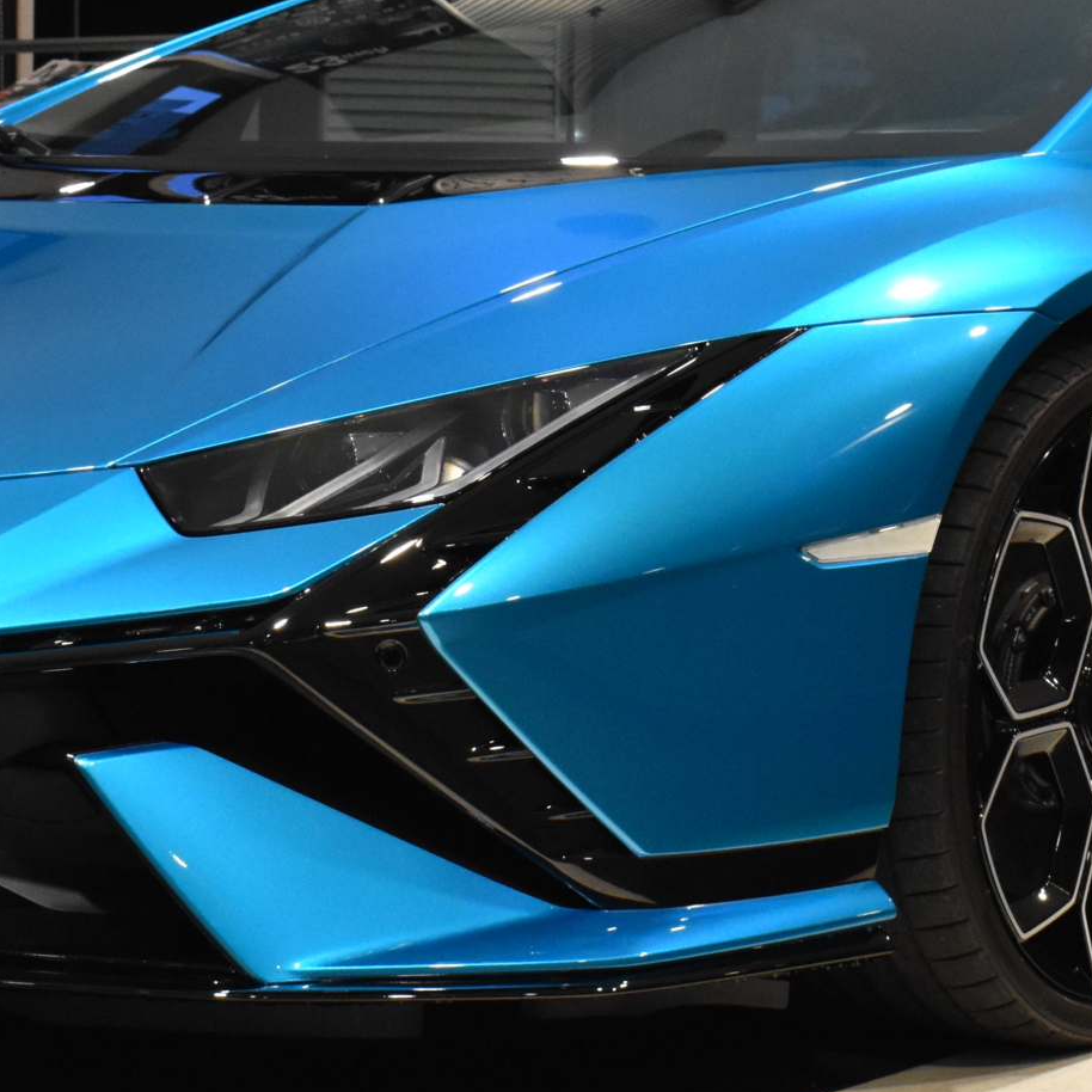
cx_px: 685
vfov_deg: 17.4
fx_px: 3569
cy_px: 425
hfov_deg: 17.4
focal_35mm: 100
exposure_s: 1/50
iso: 2500
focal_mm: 28
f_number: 8
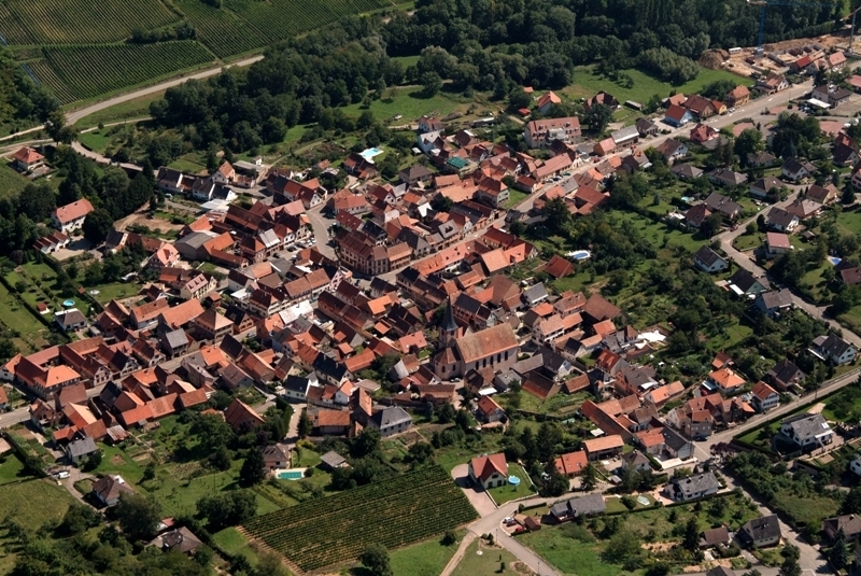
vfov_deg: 17.2
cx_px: 430
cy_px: 288
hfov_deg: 25.5
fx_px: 1903
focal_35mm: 80
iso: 400
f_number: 8
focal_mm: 53
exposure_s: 1/1000
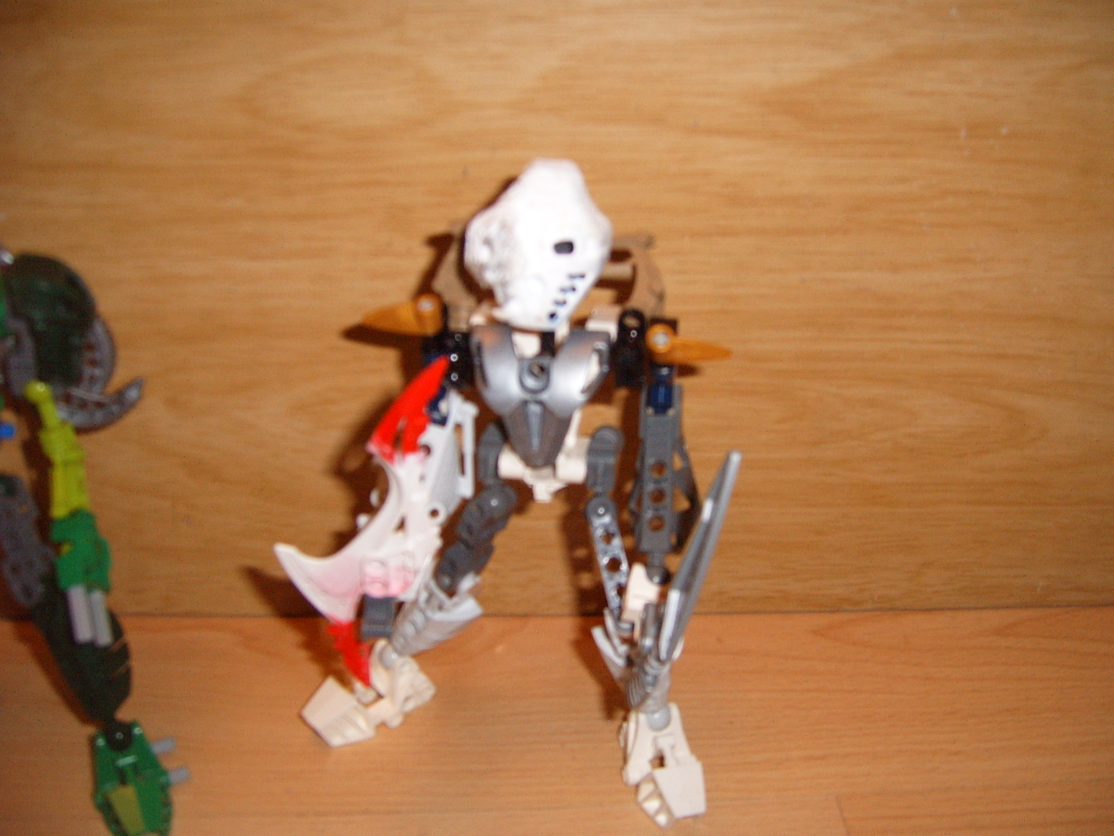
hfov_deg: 50.1
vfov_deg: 38.7
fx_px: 1191
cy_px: 418
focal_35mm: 37
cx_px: 557
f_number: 2.9
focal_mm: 6.2
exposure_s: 1/30
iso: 141
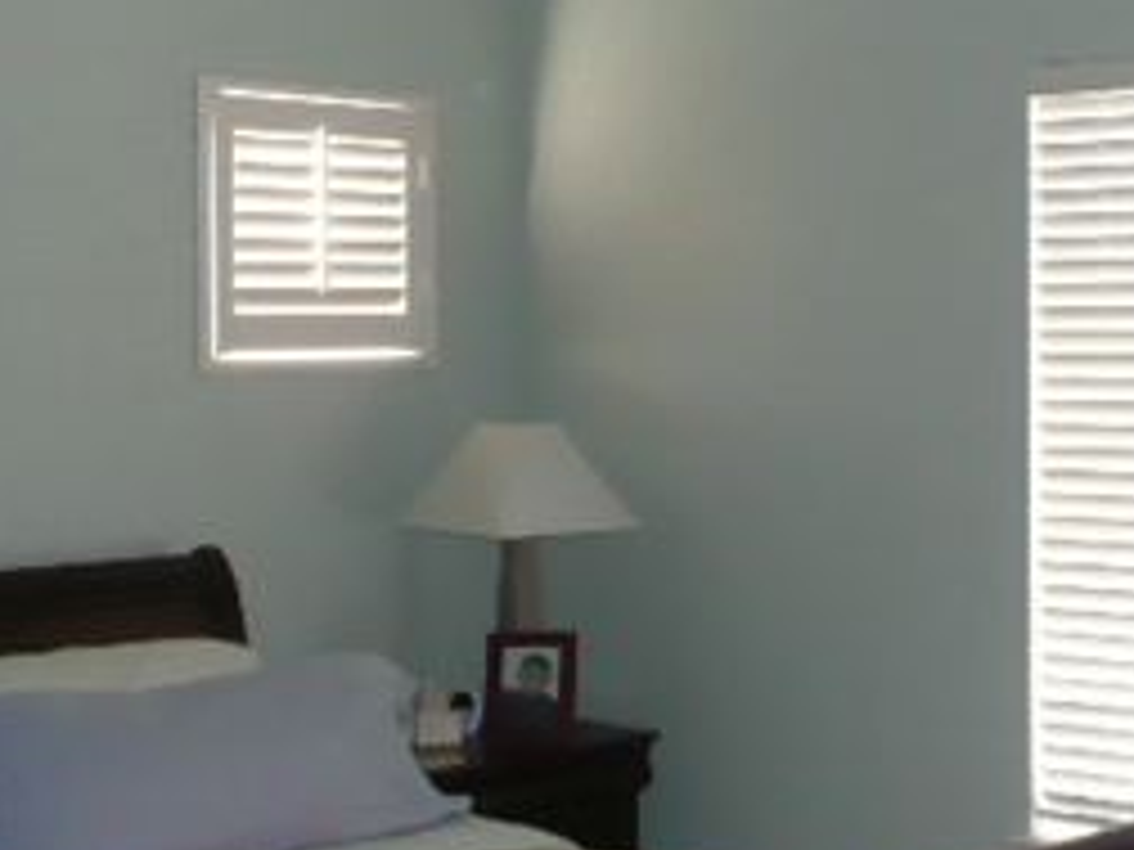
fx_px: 2326
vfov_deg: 20.7
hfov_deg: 26.6
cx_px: 990
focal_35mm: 71
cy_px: 333
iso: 200
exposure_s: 1/30
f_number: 3.3
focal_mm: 4.6
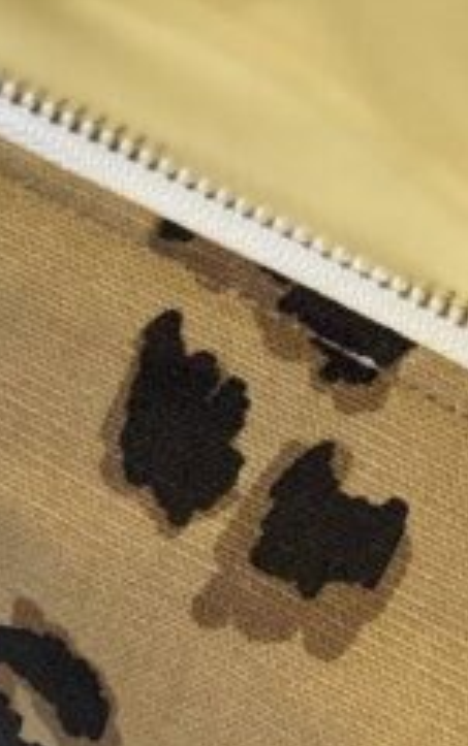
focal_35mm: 195
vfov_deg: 10.7
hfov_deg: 6.7
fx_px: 3972
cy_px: 26
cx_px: 174
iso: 80
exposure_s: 1/100
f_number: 2
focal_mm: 6
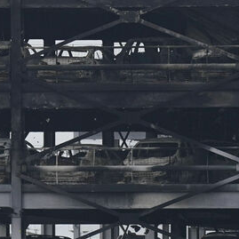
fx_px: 5249
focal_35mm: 672
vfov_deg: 2.6
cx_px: -14
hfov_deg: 2.6
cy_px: 114
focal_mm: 355
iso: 1000
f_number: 5.6
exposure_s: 1/1600
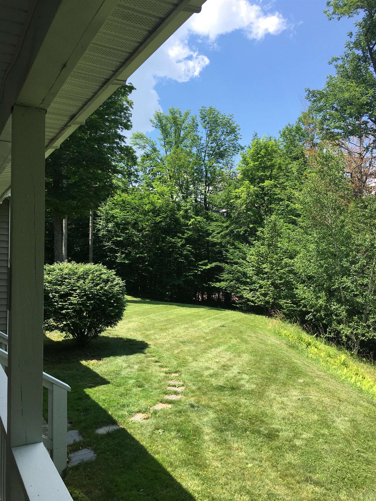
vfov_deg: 61.7
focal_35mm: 29
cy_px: 250
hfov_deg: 48.2
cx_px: 188
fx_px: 420
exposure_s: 1/974
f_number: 2.2
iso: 25
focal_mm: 4.15
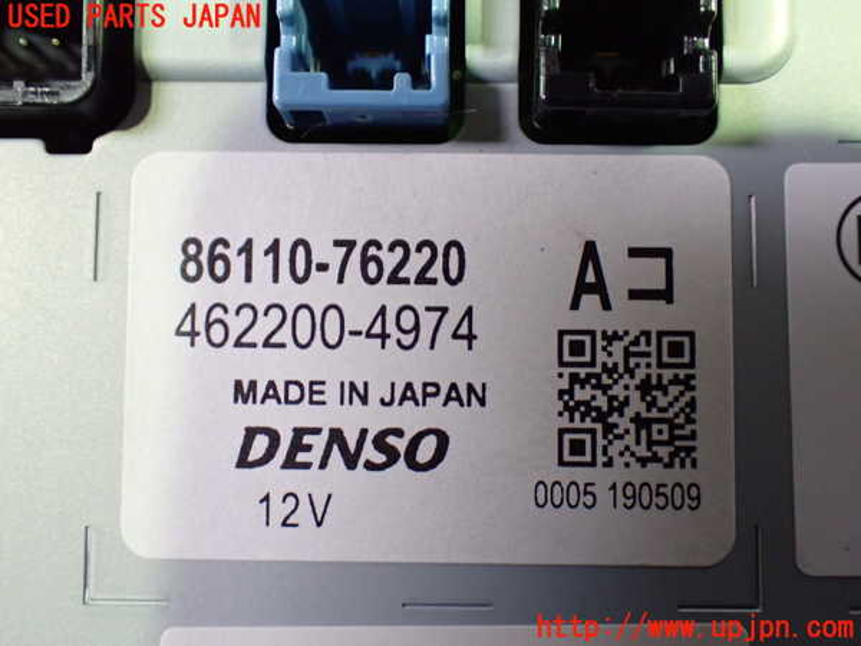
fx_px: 1020
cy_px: 323
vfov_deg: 35.1
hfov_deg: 45.8
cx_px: 430
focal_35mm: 41
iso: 800
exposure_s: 1/40
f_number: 2.8
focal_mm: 7.31
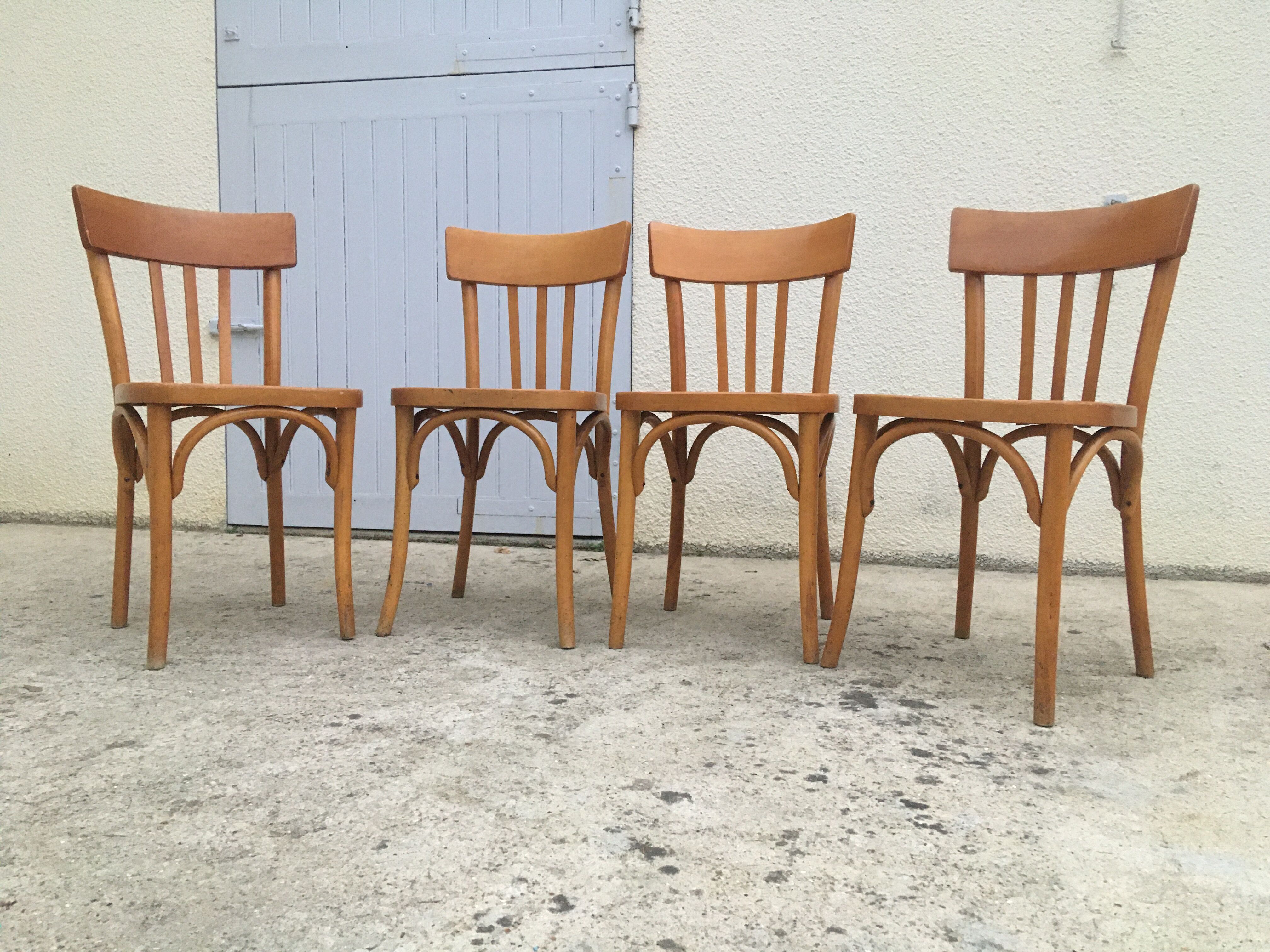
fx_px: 1064
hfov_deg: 61.7
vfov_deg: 48.2
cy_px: 476
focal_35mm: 29
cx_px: 635
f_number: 2.2
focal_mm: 4.15
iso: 200
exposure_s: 1/25
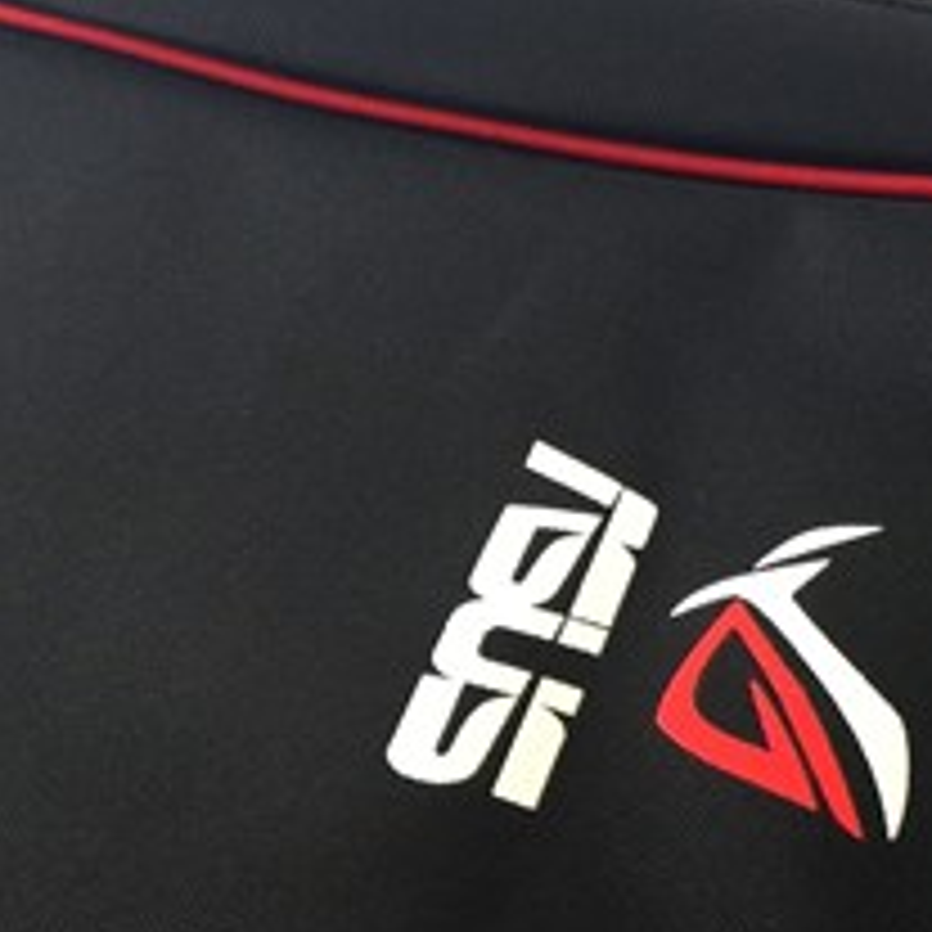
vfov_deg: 19.2
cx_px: 243
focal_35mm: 89
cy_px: 833
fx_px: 2711
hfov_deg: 19.4
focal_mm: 4.15
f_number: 2.2
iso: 64
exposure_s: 1/33
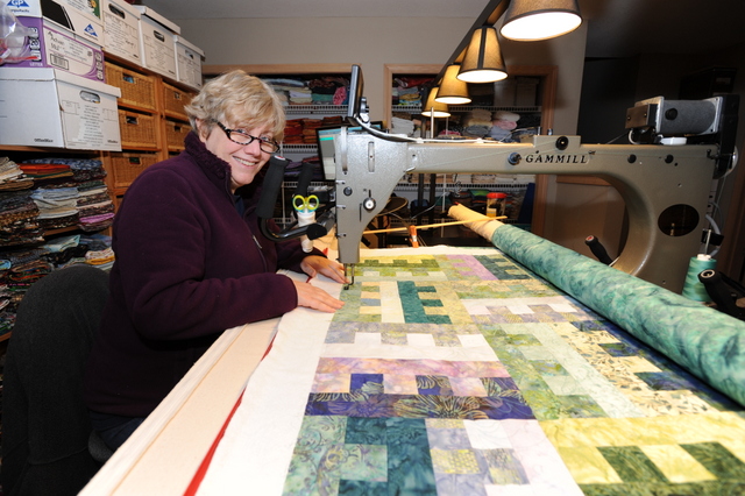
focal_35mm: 17
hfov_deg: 93.3
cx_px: 372
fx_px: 352
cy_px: 248
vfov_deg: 70.4
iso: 400
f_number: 5.6
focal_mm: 17
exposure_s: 1/60
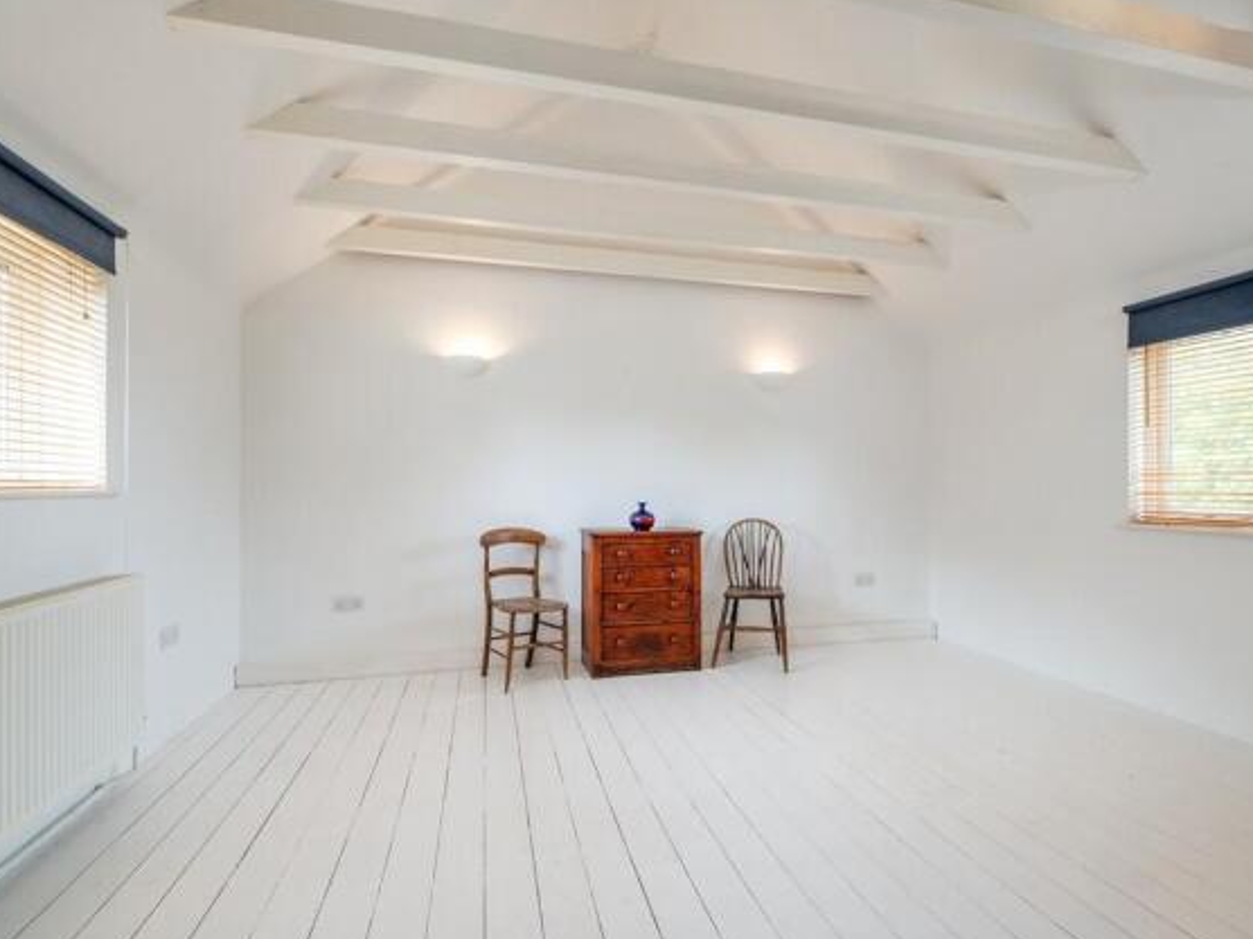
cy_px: 470
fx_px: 615
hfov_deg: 91.0
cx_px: 654
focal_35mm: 17
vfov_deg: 74.7
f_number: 7.1
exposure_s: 1/13
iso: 160
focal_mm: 10.3
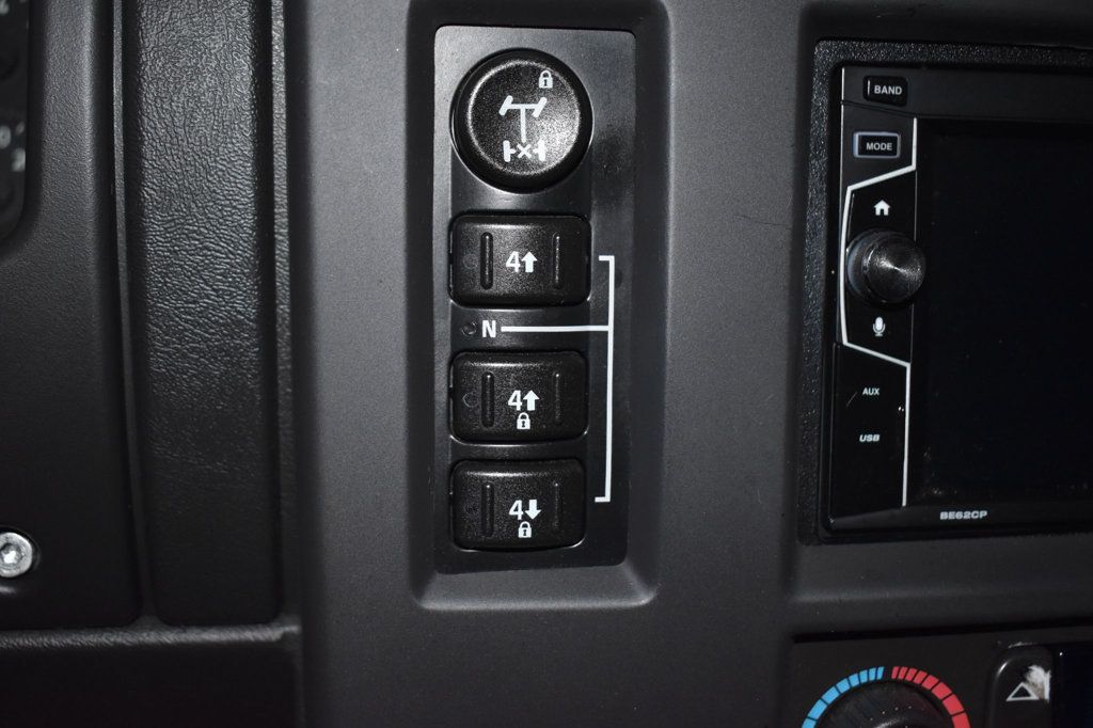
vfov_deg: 31.9
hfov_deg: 46.4
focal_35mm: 42
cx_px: 546
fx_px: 1275
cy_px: 364
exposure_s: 1/60
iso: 1400
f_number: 4.2
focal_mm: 28
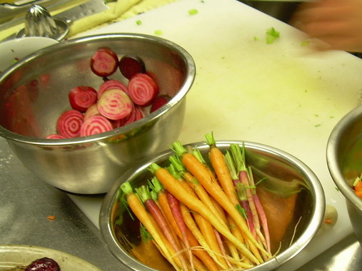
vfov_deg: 24.4
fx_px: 627
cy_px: 153
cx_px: 280
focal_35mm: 60
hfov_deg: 31.5
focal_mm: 6.3
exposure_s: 1/21.2
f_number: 2.8
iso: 50
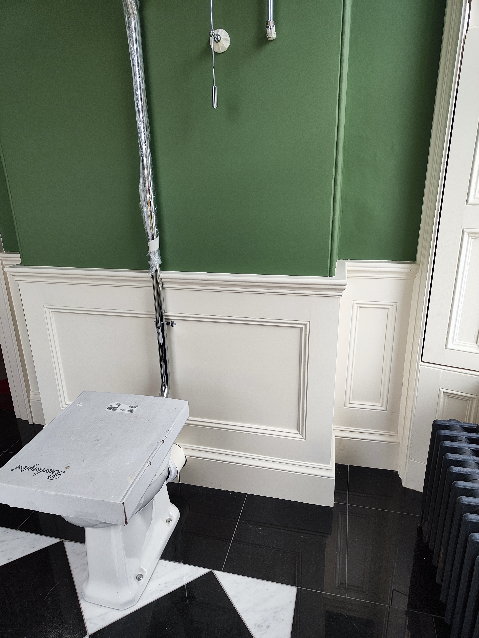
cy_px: 319
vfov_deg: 73.9
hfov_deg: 58.9
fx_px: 424
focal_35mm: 23
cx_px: 240
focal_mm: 5.59
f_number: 1.88
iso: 137
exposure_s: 1/100
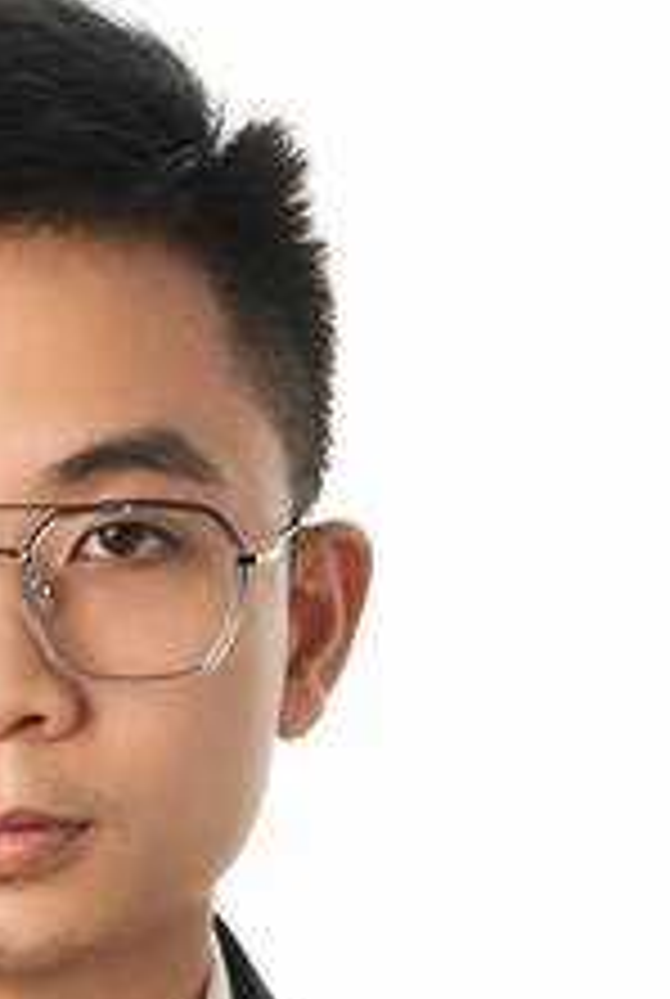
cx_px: -139
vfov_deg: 4.8
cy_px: 1760
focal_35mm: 420
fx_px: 11670
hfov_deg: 3.3
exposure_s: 1/160
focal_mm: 104
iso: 100
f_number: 7.1
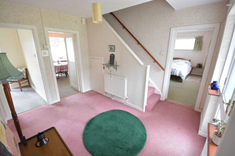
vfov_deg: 77.3
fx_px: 98
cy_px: 78
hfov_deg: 100.4
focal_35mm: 15
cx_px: 118
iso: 400
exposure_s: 1/2.5
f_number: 8
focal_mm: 10
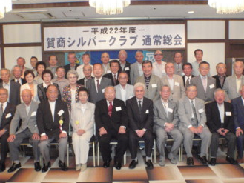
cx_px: 120
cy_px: 96
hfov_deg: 53.9
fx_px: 240
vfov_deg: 41.8
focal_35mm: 34
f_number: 3.5
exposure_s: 1/30
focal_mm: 5
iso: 640
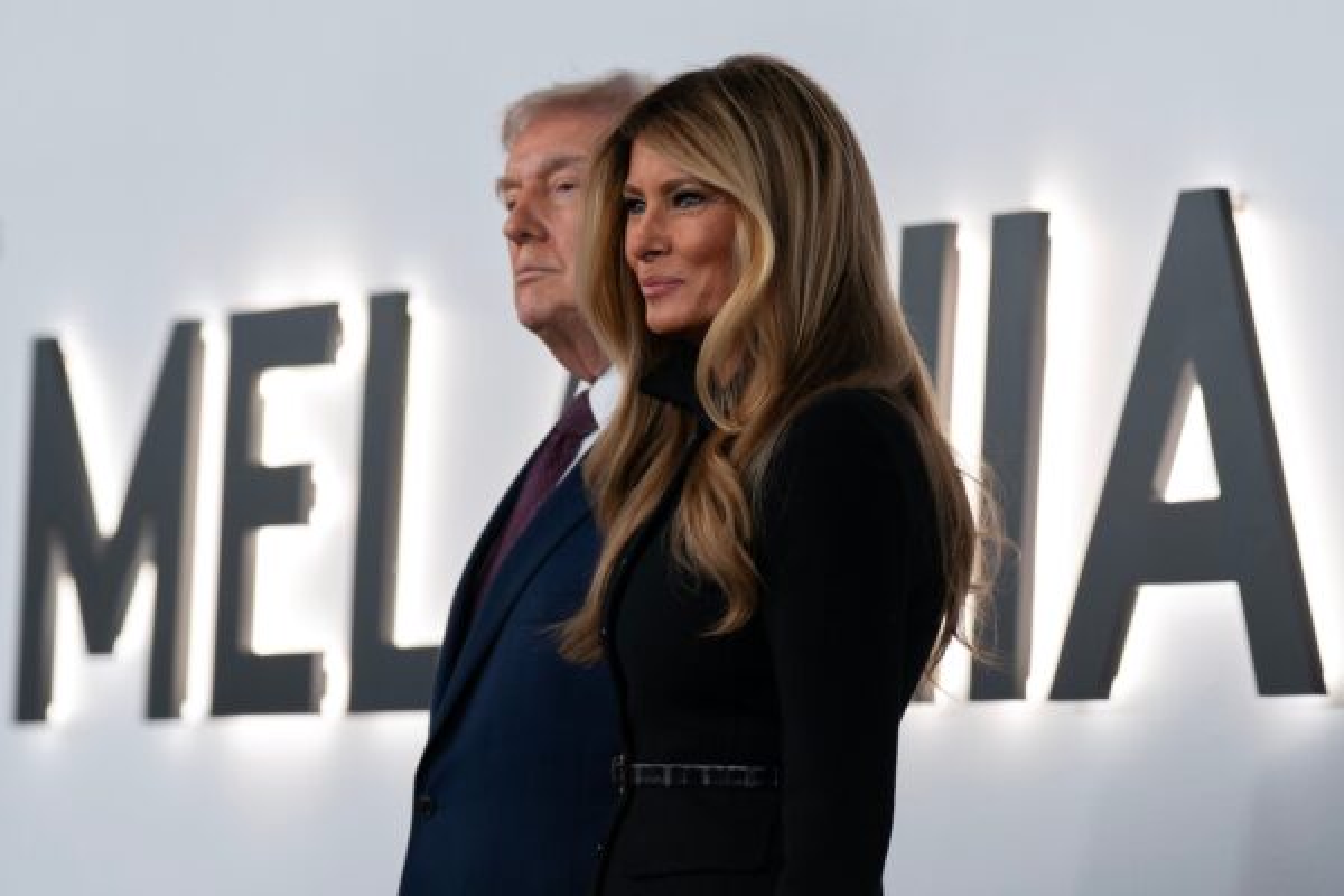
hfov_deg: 15.6
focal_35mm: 131
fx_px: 4890
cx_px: 672
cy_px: 448
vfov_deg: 10.5
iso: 1250
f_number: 3.2
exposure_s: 1/320
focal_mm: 131
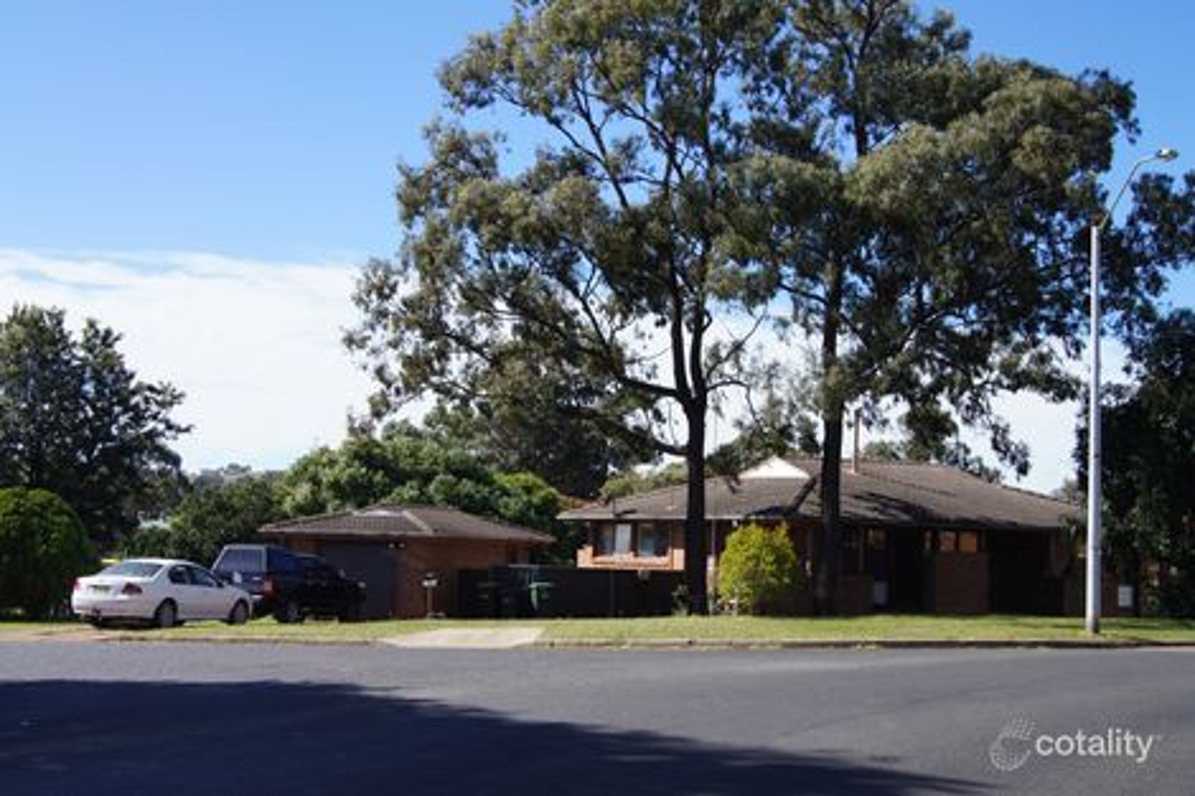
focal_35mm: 45
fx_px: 1493
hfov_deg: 43.6
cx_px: 598
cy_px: 398
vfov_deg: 29.8
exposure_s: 1/80
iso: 100
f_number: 13
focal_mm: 30
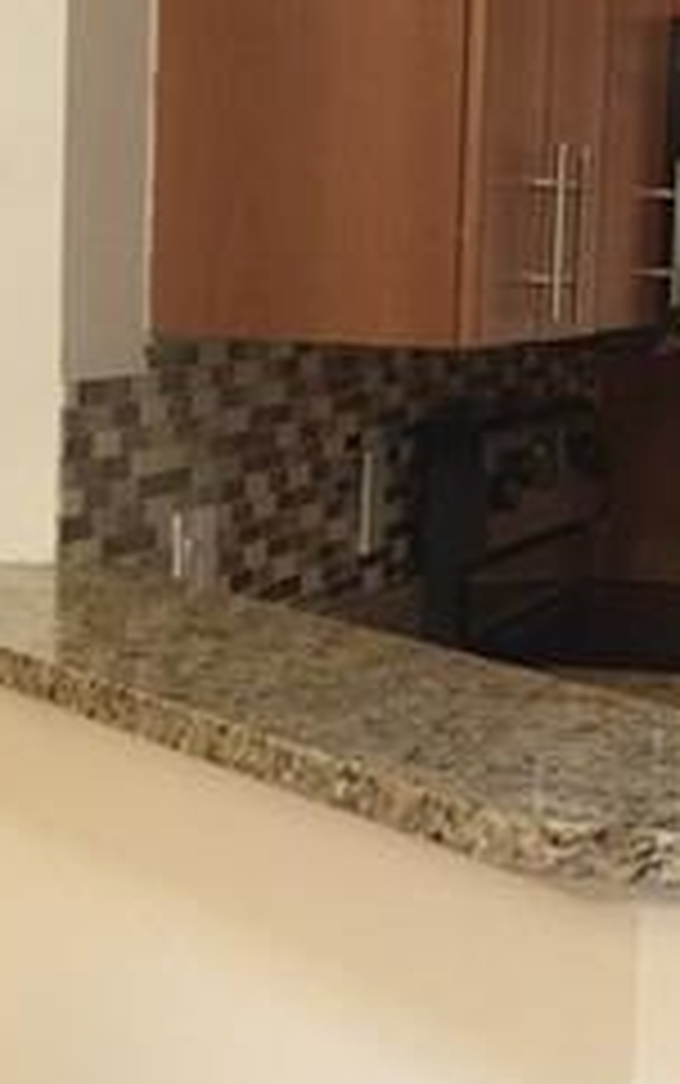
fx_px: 2901
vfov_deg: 21.2
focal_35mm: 98
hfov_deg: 13.2
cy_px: 540
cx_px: 666
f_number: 2.2
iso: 100
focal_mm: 4.15
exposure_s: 1/15
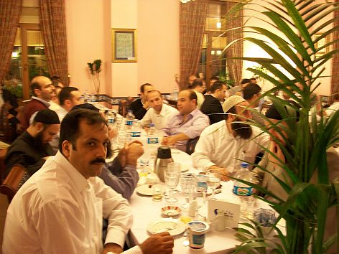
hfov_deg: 54.0
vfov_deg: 41.8
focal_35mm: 34
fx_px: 333
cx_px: 170
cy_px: 127
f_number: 2.8
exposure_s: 1/5
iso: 160
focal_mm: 5.7
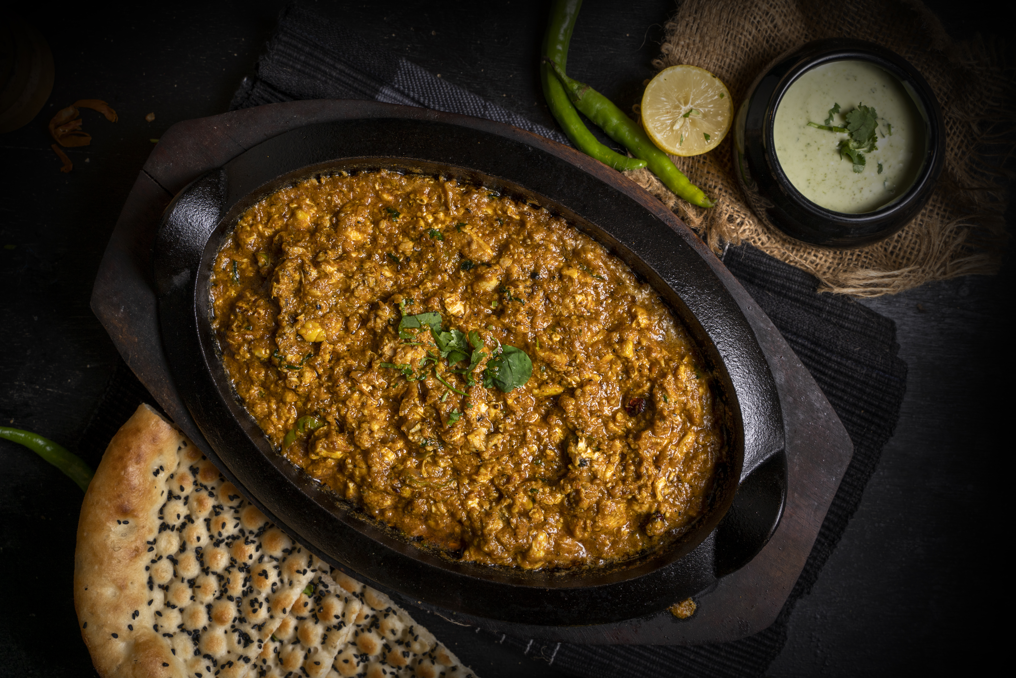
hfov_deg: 58.7
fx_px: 903
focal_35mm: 32
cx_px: 508
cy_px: 339
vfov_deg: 41.1
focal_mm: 32
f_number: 9
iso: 200
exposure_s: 1/125
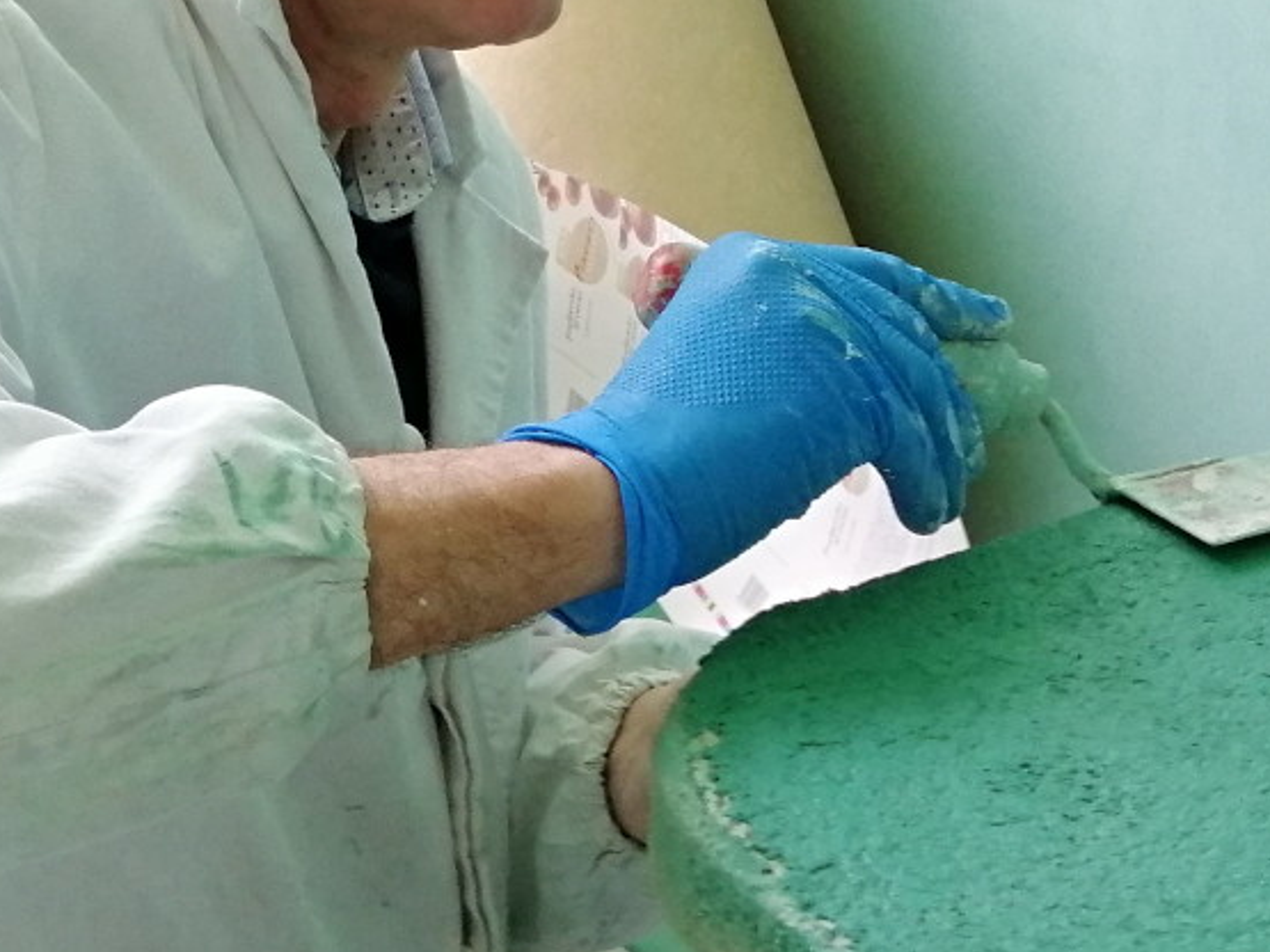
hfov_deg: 26.6
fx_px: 2678
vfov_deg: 20.2
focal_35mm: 73
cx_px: 748
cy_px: 473
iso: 200
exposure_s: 1/50
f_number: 1.8
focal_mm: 3.95
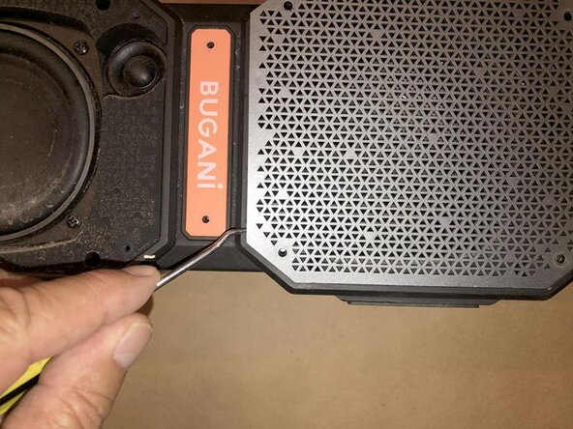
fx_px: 463
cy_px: 214
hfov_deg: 63.4
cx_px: 286
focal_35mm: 28
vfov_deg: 49.7
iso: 20
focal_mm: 3.99
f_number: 1.8
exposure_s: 1/36
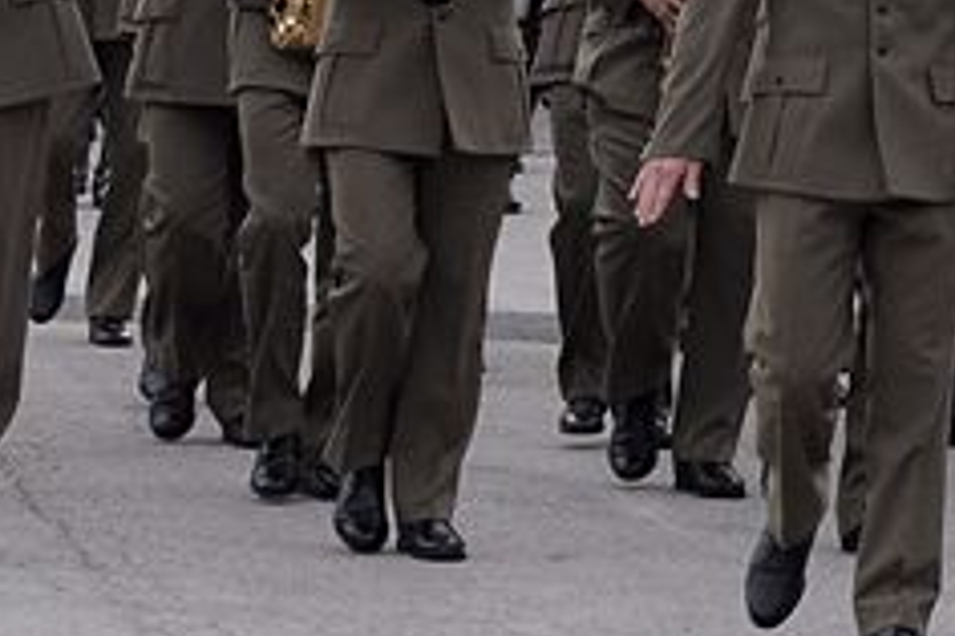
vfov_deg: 4.4
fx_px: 8297
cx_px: 870
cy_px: 87
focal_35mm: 313
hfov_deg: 6.6
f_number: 7.1
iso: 500
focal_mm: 58
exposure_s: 1/800
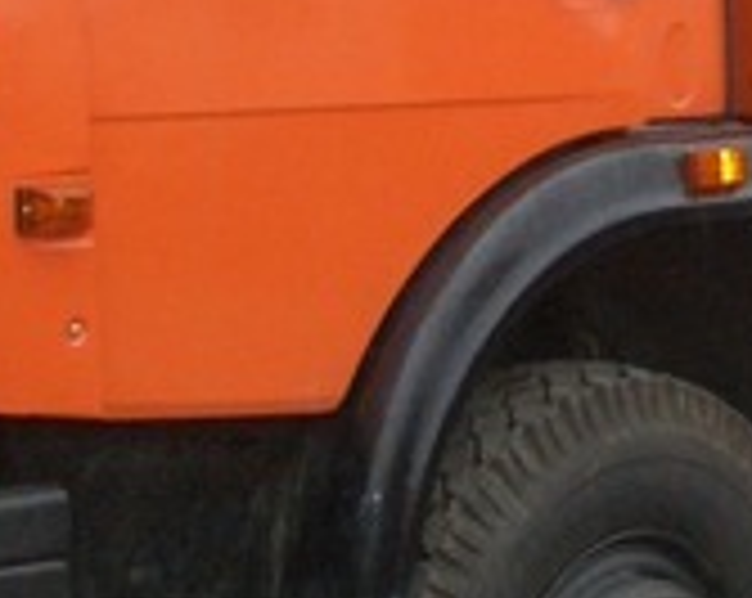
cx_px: 599
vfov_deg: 9.3
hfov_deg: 11.7
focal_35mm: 164
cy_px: 40
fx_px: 3644
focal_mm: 5.8
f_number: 2.6
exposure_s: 1/250
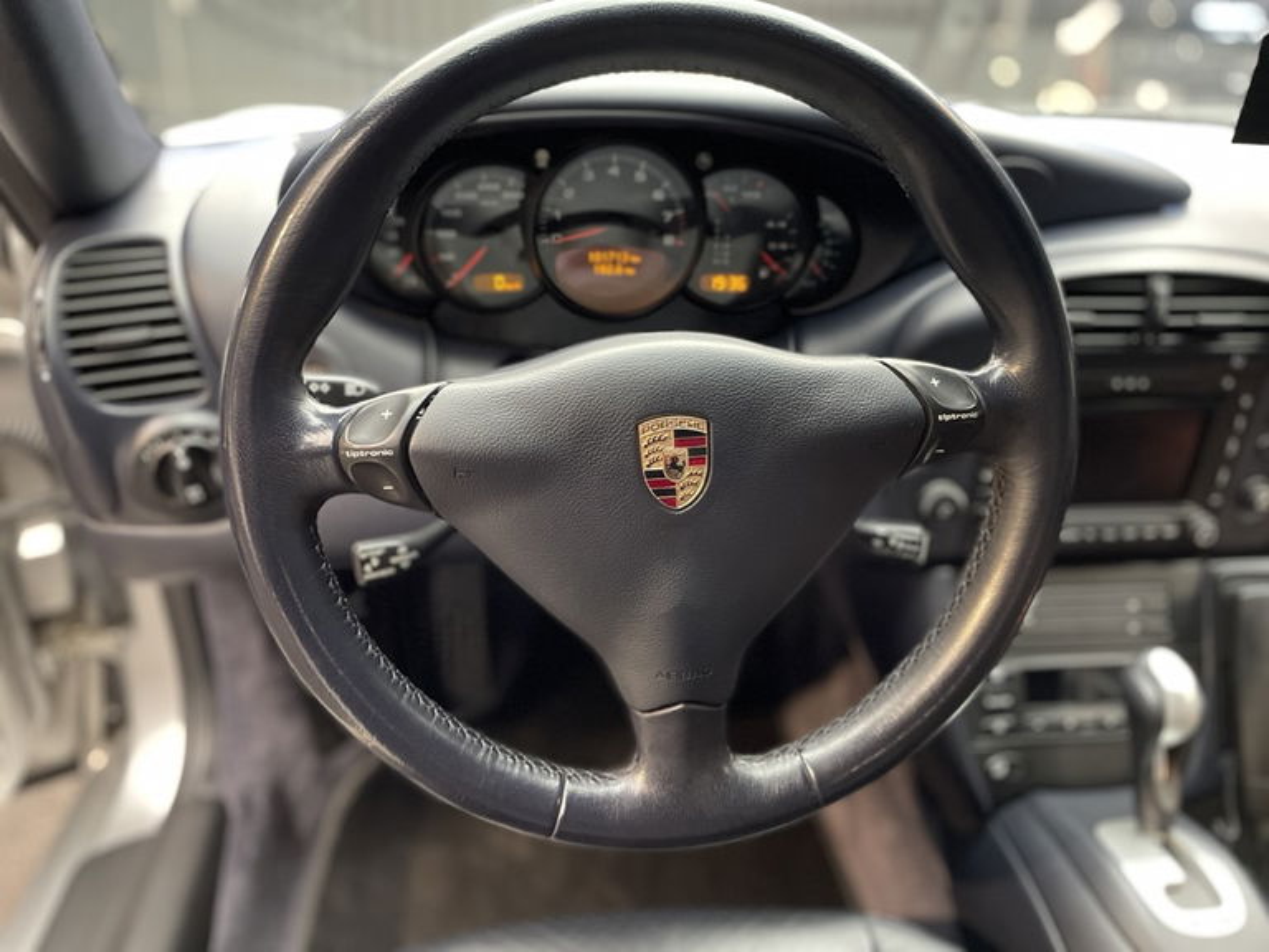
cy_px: 476
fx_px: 953
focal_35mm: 26
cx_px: 634
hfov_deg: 67.3
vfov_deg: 53.1
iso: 640
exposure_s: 1/25
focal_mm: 4.2
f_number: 1.6
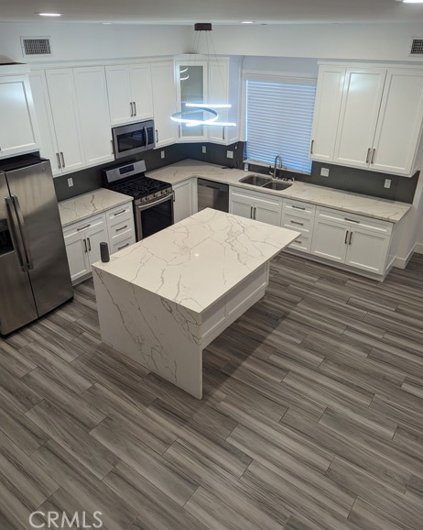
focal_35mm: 26
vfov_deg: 65.9
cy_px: 239
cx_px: 208
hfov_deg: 54.9
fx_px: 407
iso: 158
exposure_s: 1/120
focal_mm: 6.81
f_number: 1.85
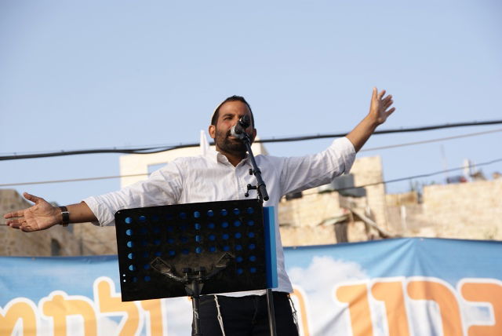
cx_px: 251
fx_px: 1570
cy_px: 168
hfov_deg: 18.2
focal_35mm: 112
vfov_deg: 12.2
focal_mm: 75
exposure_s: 1/200
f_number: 6.3
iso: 100
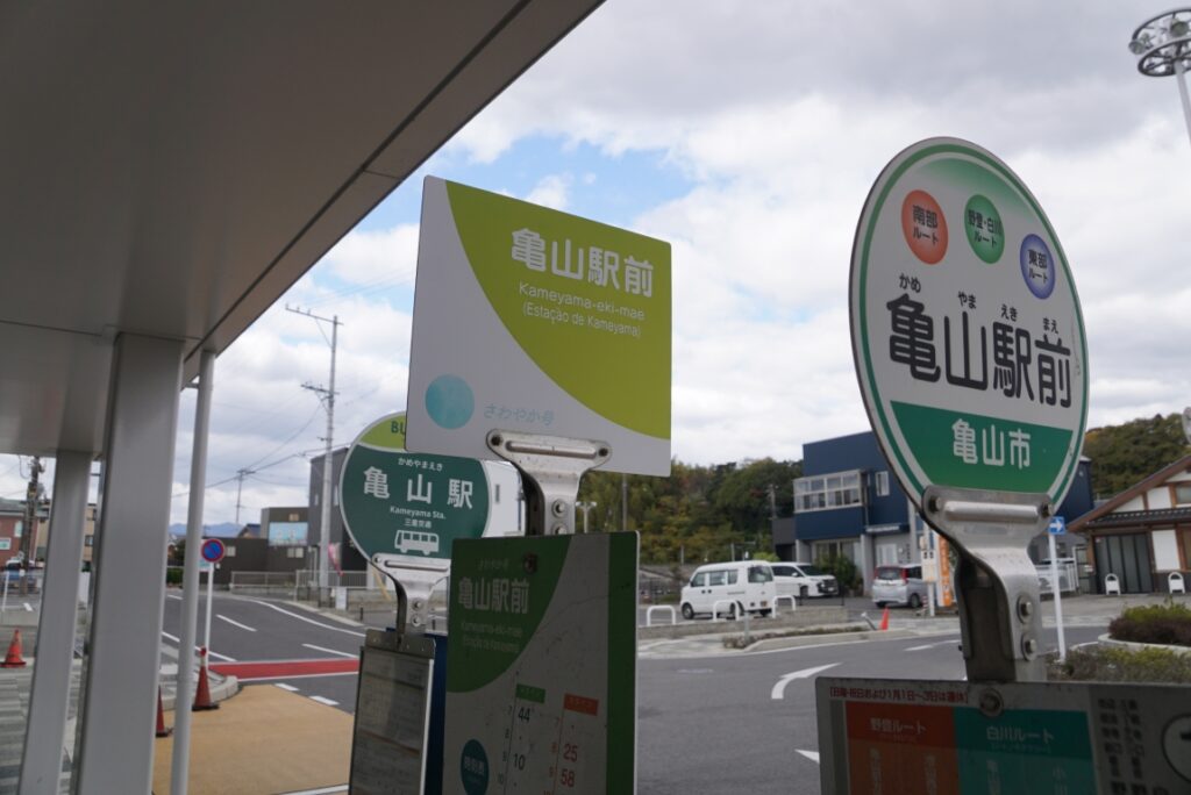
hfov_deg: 67.4
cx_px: 596
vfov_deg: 48.0
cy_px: 398
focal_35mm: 27
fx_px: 894
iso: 100
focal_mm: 18
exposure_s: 1/160
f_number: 6.3
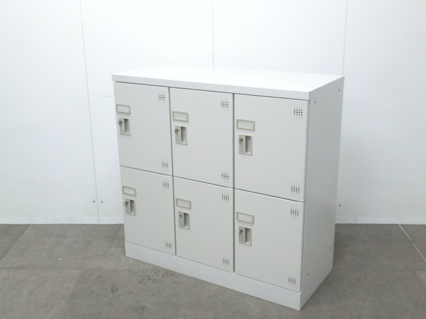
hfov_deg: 42.1
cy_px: 160
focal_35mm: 45
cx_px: 213
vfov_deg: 32.2
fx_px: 554
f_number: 4.3
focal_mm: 8.2
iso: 800
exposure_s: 1/50
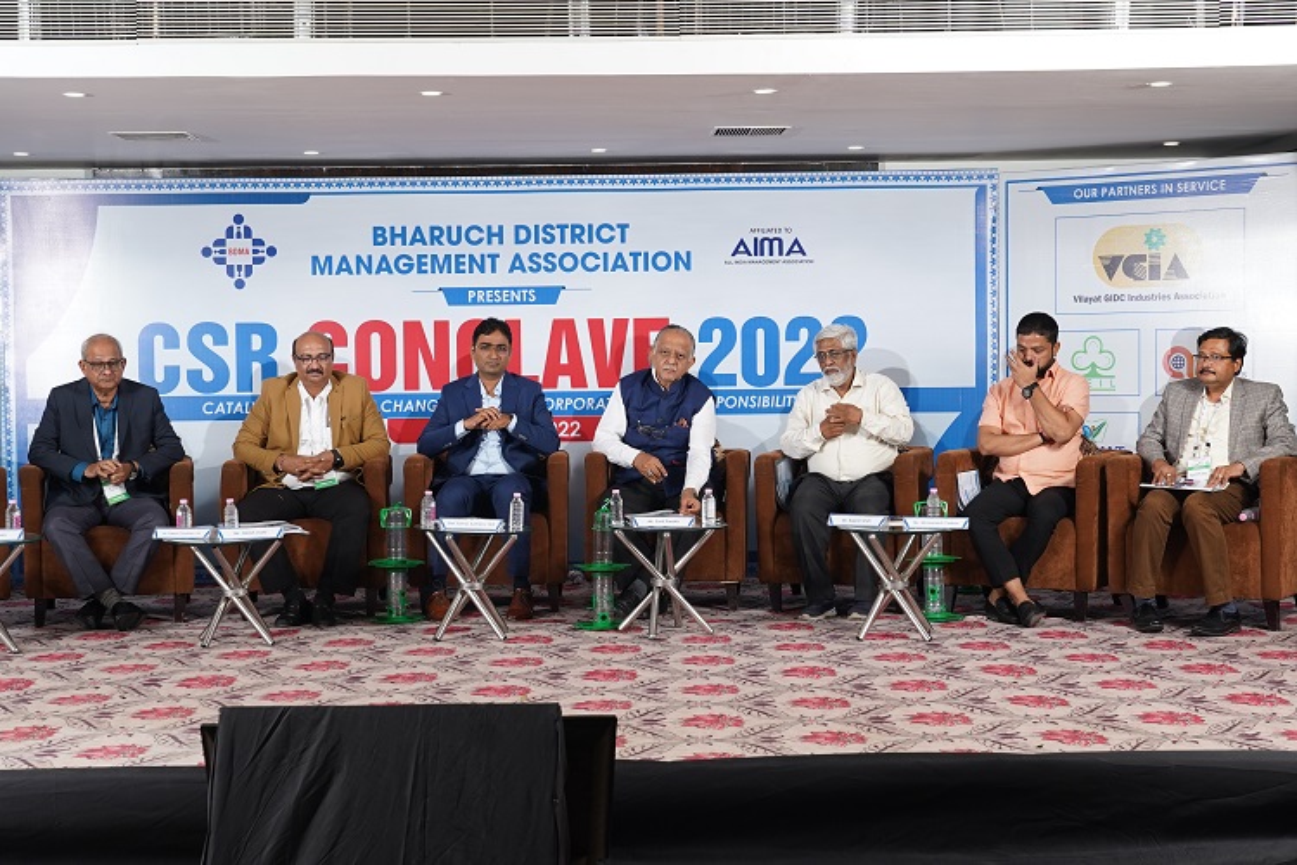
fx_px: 2053
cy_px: 432
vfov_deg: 23.8
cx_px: 648
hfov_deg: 35.1
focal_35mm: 57
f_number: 5.6
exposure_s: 1/200
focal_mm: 38
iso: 400
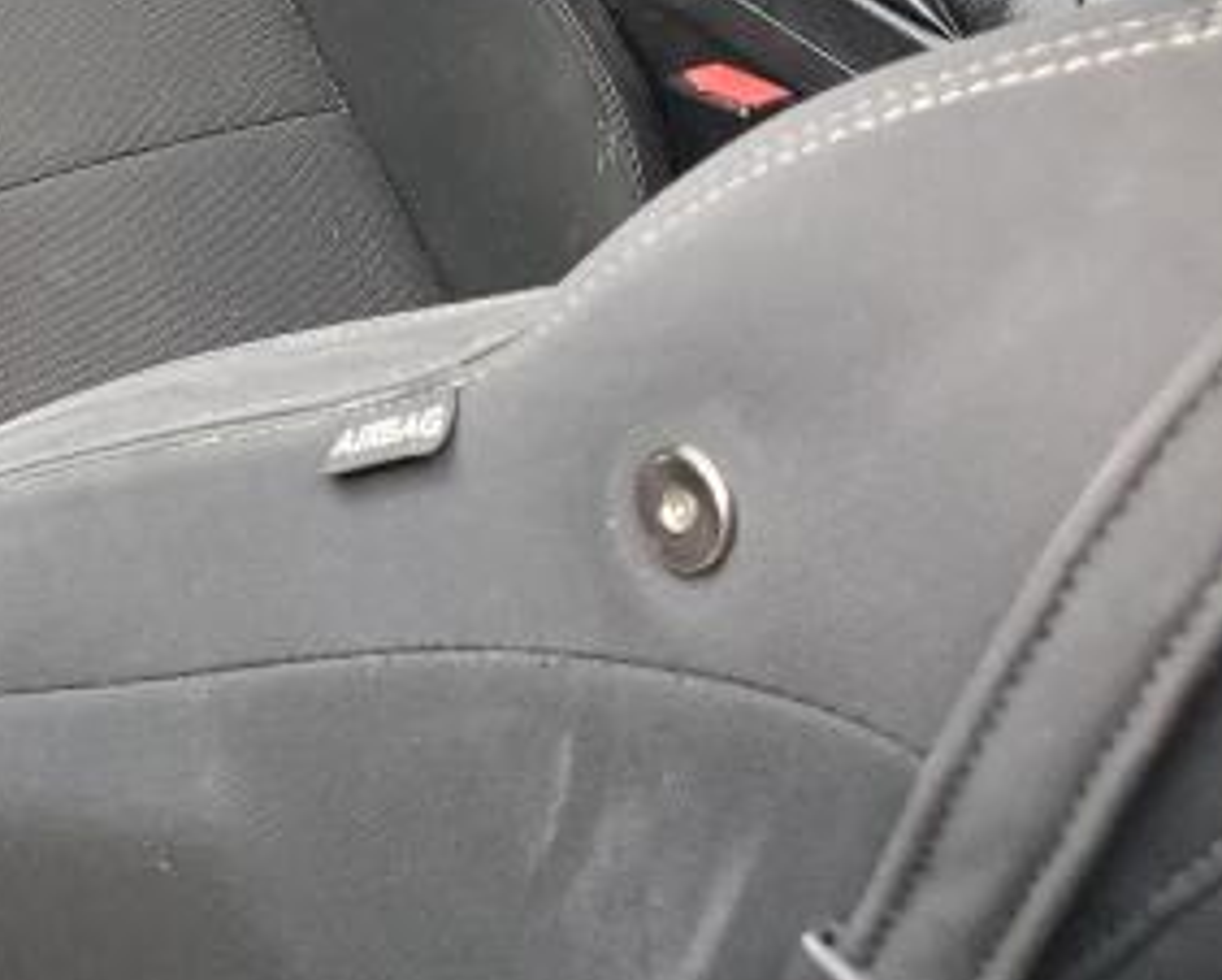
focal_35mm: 72
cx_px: -308
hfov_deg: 23.7
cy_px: -147
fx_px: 2606
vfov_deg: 20.1
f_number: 1.5
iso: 89
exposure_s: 1/120
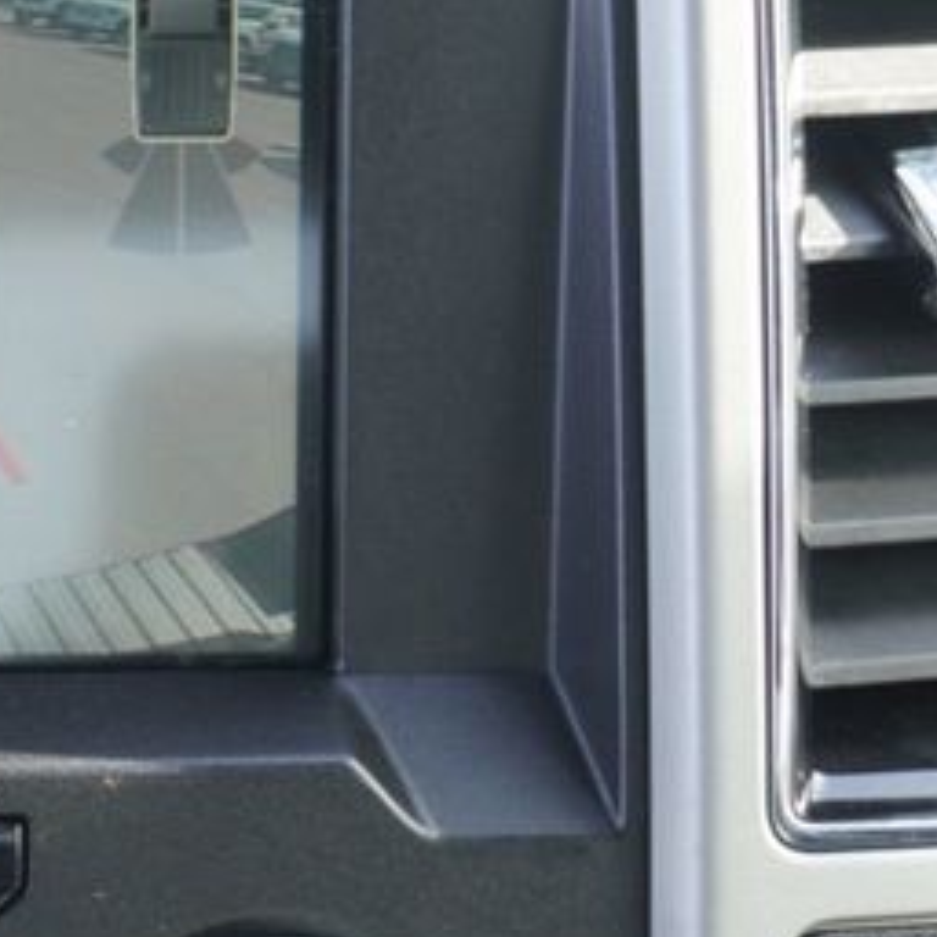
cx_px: -465
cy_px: 366
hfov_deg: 12.9
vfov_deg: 13.7
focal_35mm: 128
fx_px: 3911
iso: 250
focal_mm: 25
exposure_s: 1/60
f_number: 4.5
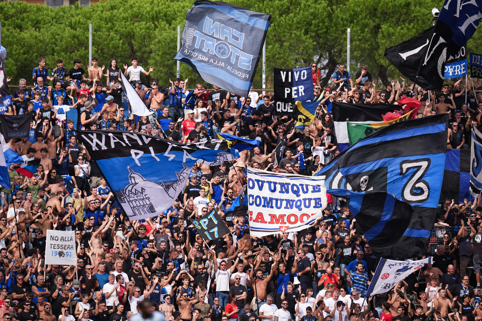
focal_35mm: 400
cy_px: 160
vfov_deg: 3.4
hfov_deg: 5.2
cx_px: 241
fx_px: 5355
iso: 500
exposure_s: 1/6400
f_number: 3.2
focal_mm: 400
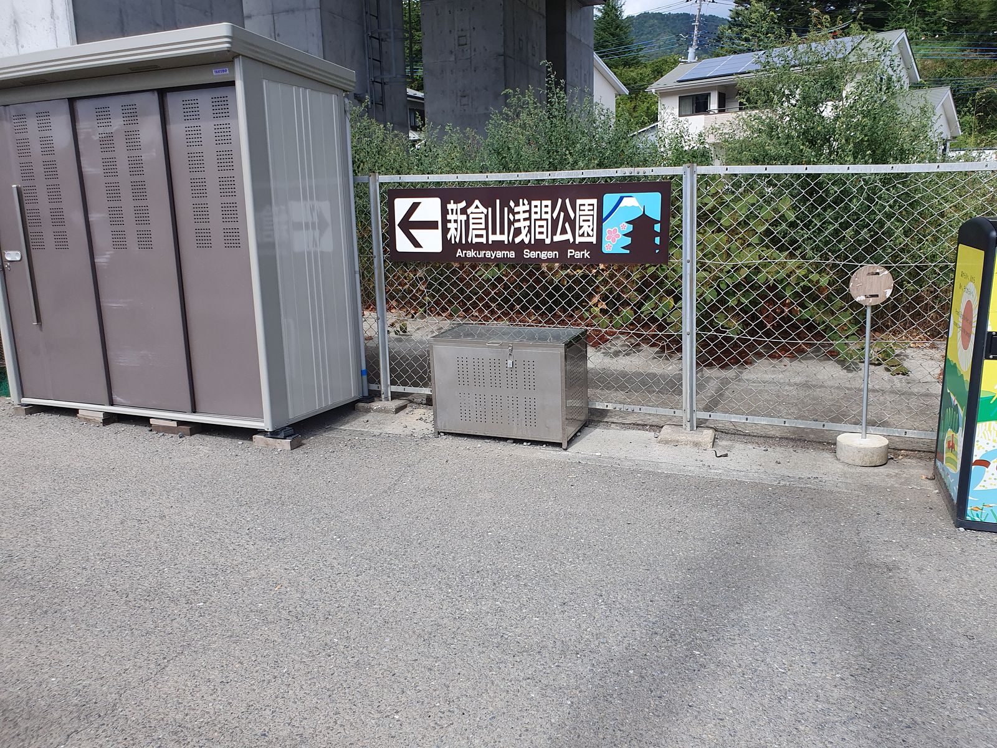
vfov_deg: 53.1
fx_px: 749
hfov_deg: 67.3
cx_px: 498
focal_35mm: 26
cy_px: 374
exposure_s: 1/876
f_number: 2.4
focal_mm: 4.32
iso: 50
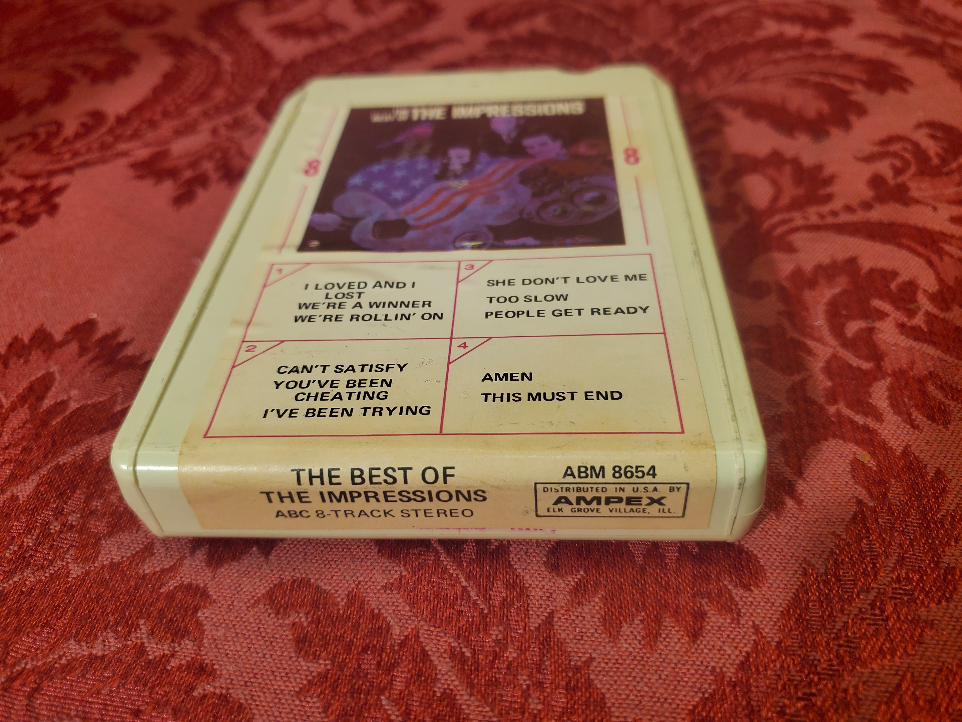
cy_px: 361
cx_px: 481
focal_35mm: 26
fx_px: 723
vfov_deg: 53.1
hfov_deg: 67.3
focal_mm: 4.3
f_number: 1.5
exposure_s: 1/151
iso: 50
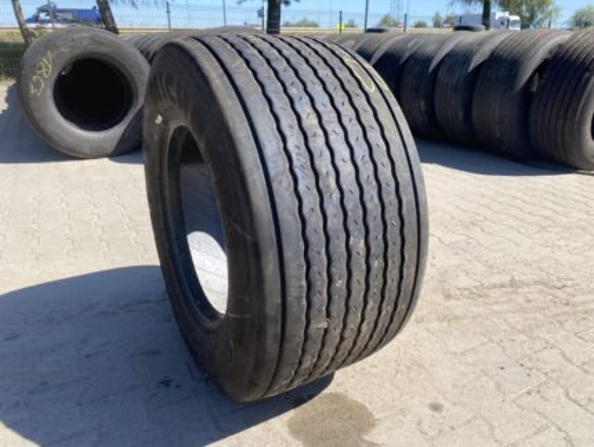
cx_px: 297
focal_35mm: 26
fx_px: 446
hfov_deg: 67.3
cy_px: 224
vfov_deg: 53.1
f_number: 1.8
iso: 32
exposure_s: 1/1754
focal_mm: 4.25
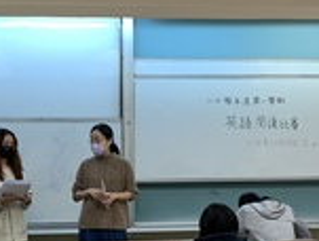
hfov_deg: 18.9
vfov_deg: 14.4
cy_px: 190
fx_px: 951
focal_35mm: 103
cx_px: 82
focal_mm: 4.25
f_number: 1.8
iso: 80
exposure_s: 1/120
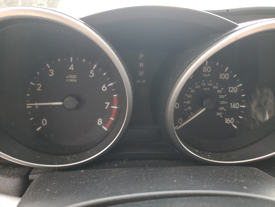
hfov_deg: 67.3
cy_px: 104
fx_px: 207
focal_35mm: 26
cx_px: 138
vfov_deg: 53.1
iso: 50
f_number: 1.5
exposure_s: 1/120
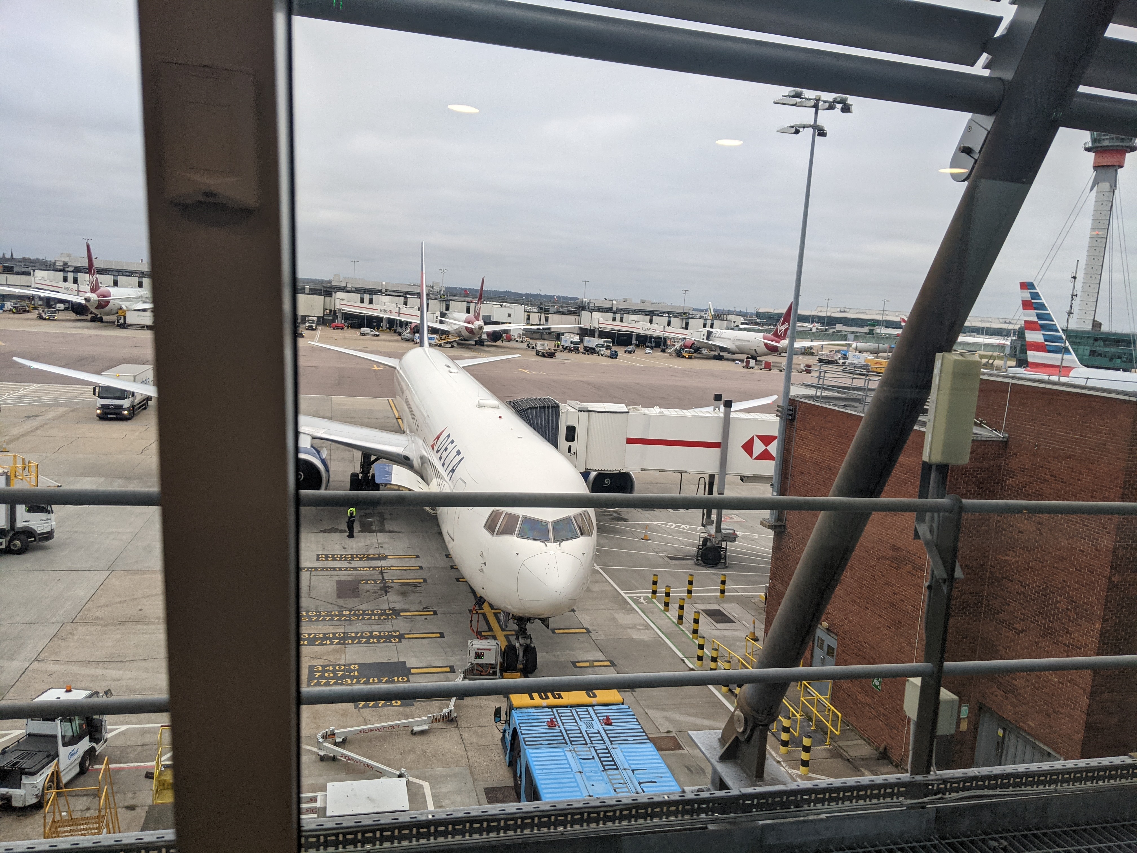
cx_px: 568
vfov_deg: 51.4
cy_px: 426
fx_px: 887
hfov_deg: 65.3
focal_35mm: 27
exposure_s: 1/250
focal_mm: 4.44
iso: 61
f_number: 1.8
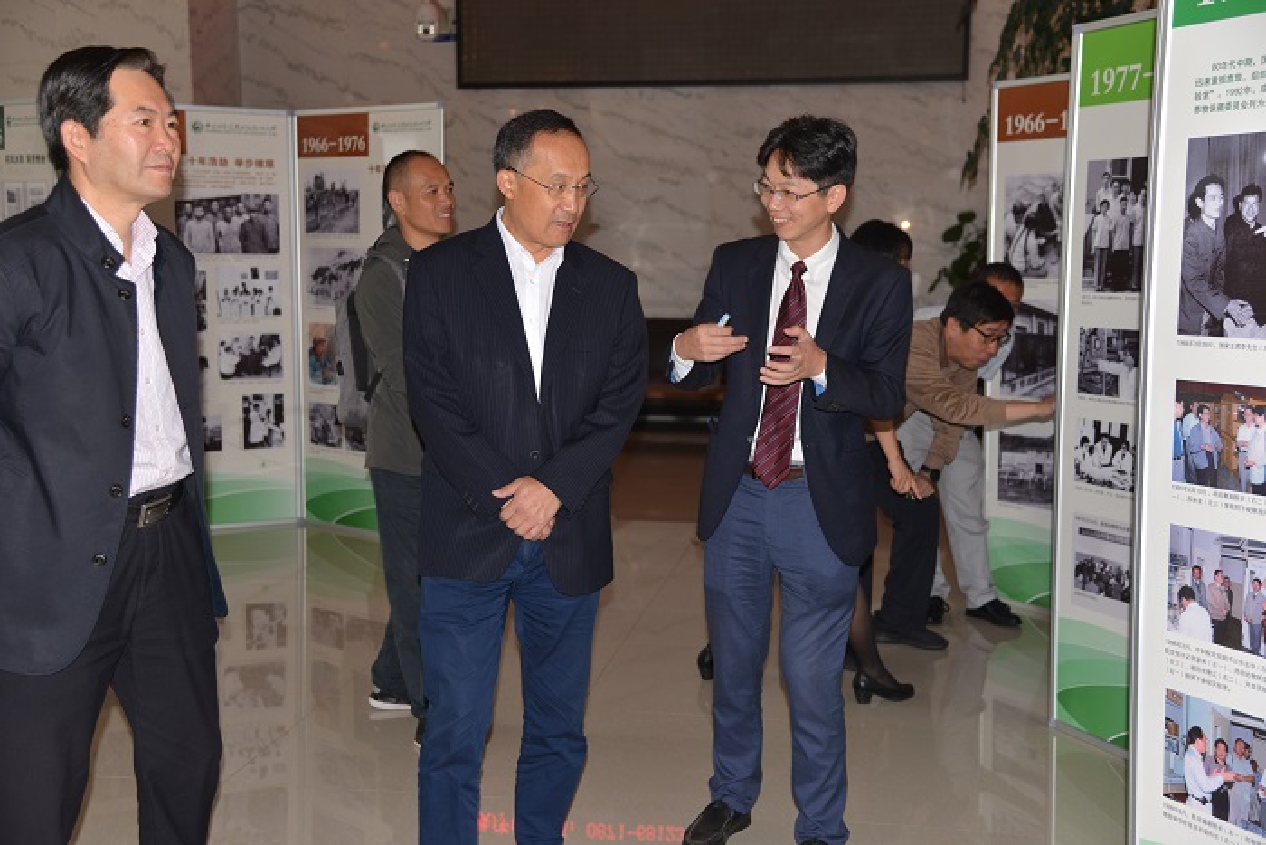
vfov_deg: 29.3
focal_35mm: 46
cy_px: 422
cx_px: 633
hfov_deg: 42.7
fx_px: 1618
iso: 280
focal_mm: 46
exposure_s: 1/60
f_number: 4
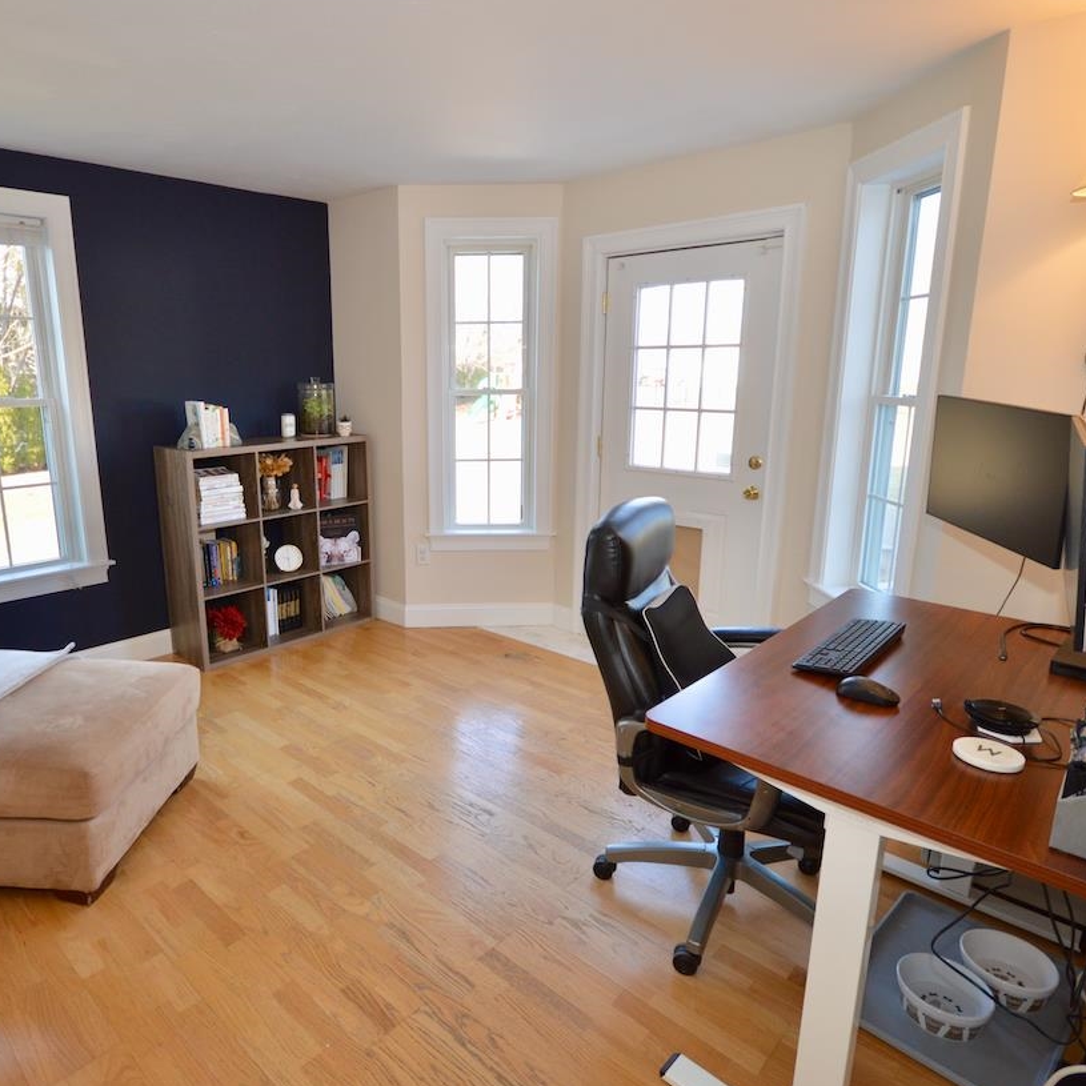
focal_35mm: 20
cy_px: 540
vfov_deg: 74.8
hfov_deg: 74.0
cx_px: 430
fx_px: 710
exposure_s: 1/80
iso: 400
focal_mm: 10
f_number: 4.5
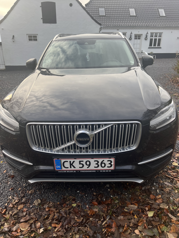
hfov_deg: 53.1
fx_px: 179
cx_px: 90
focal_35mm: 26
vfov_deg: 67.3
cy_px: 119
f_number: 1.5
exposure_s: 1/539
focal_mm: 5.7
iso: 50
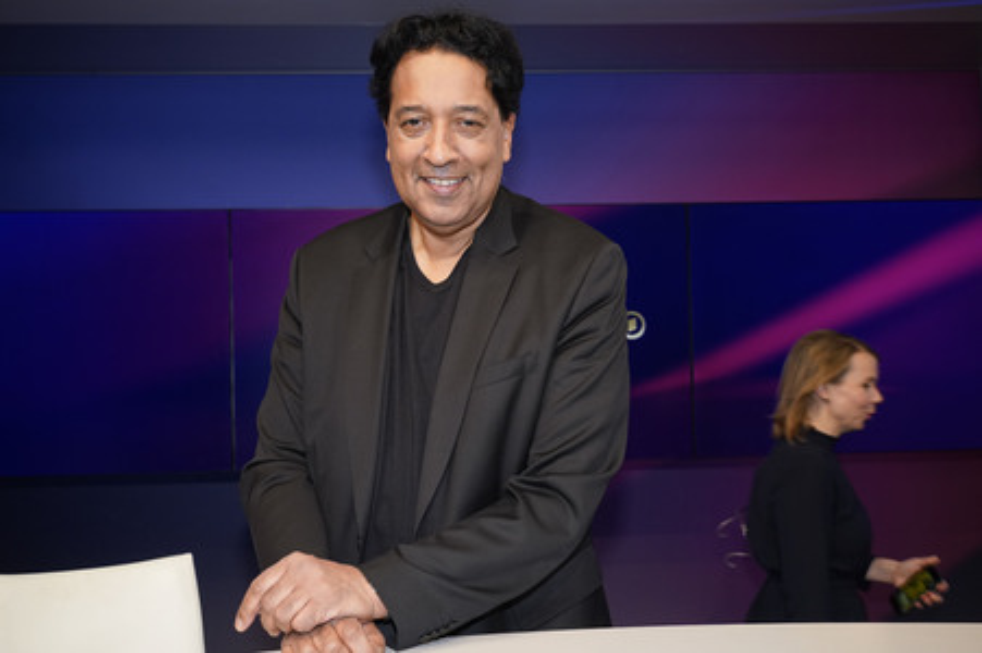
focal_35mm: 40
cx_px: 491
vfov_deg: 33.4
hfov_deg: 48.5
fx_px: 1090
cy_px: 326
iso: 2000
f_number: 5.6
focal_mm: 40
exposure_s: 1/125
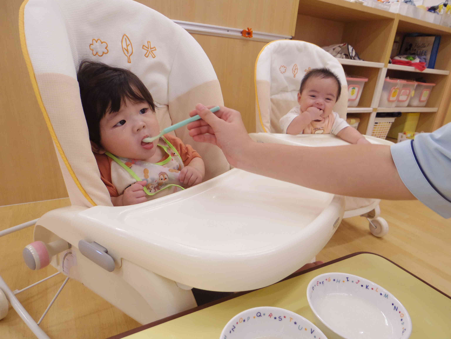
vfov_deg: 58.9
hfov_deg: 73.9
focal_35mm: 23
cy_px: 170
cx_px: 226
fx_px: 300
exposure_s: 1/40
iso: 400
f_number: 2.8
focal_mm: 5
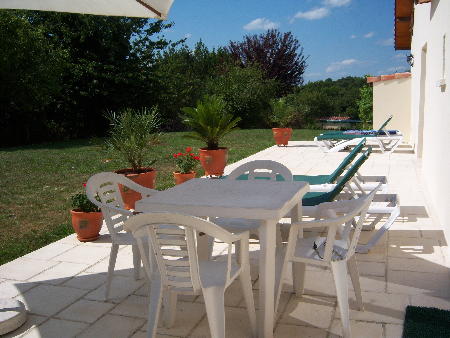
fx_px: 468
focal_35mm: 36
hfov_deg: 51.4
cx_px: 225
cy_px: 169
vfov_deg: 39.7
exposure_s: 1/1250
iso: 80
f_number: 4.8
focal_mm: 7.5
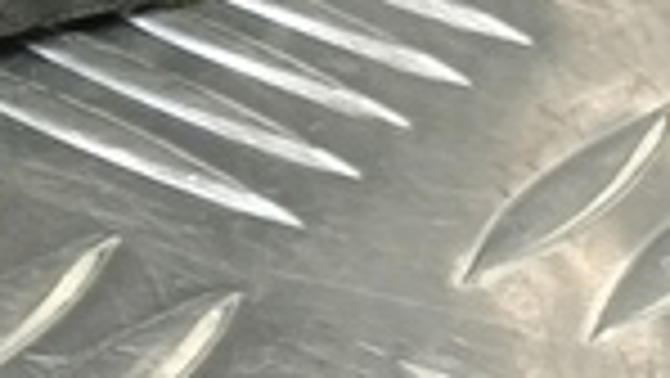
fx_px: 3057
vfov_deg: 7.1
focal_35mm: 172
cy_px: 171
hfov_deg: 9.1
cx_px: -1565
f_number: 1.6
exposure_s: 1/50
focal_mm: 4.11
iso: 146
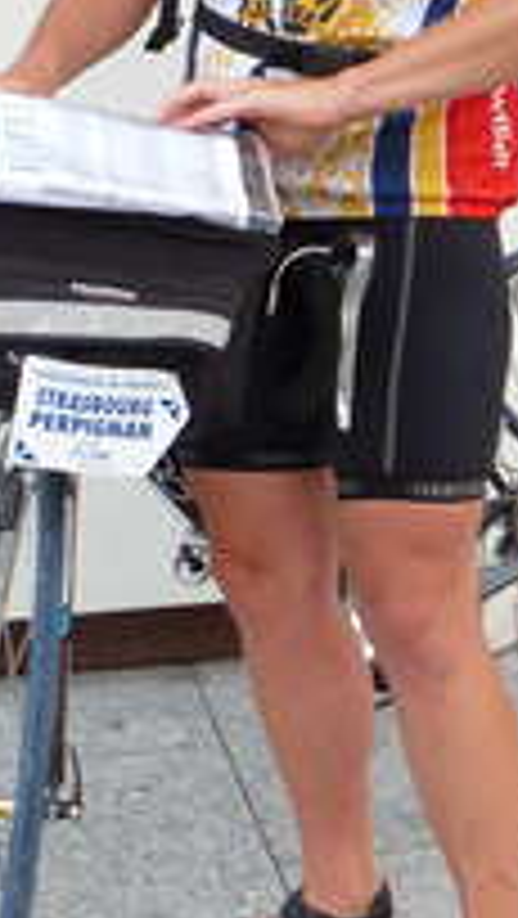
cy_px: 248
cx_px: 428
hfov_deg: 12.6
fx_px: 2340
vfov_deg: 22.0
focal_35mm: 96
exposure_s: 1/30
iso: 160
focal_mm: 5
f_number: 3.4
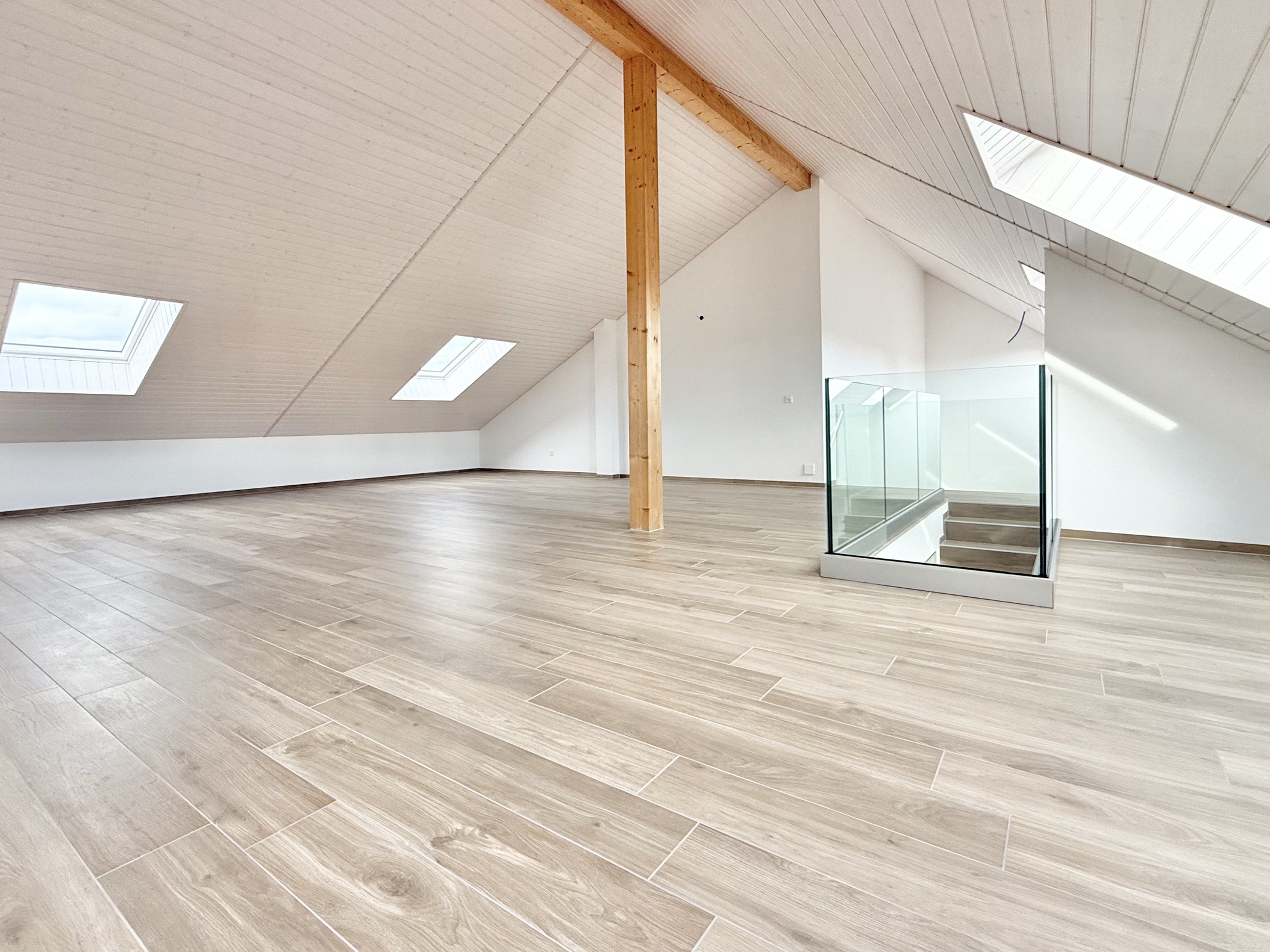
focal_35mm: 17
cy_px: 435
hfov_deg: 90.9
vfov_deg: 74.6
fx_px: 624
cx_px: 597
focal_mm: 2.22
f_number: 2.2
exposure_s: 1/99
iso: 80
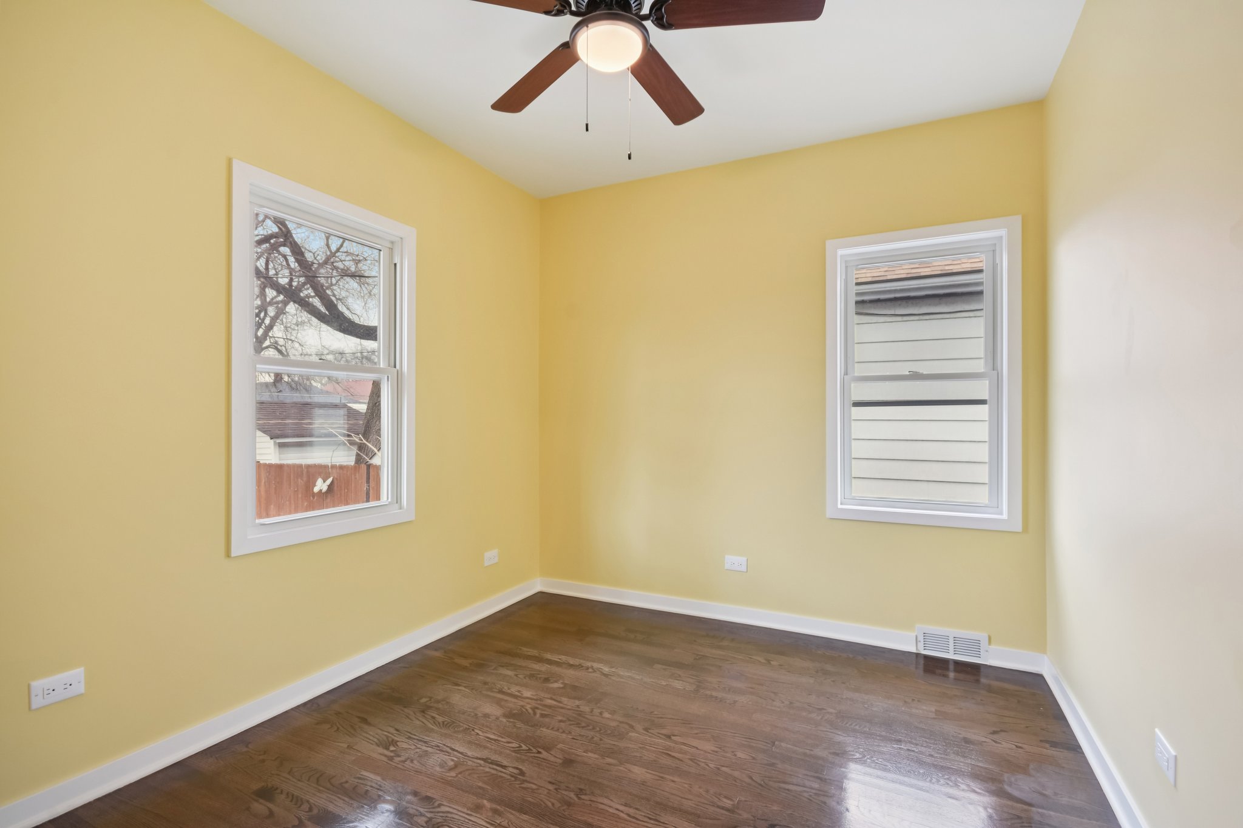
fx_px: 570
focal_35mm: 16
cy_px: 414
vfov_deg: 72.0
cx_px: 622
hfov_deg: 95.0
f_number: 8
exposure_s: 1/40
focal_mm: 11
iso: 400
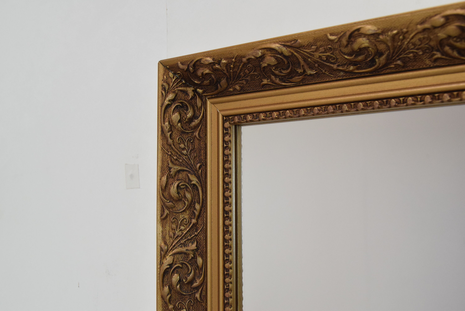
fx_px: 504
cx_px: 232
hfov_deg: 49.5
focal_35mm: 39
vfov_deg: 34.3
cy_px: 156
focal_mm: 26
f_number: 8
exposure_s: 1/250
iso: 1600
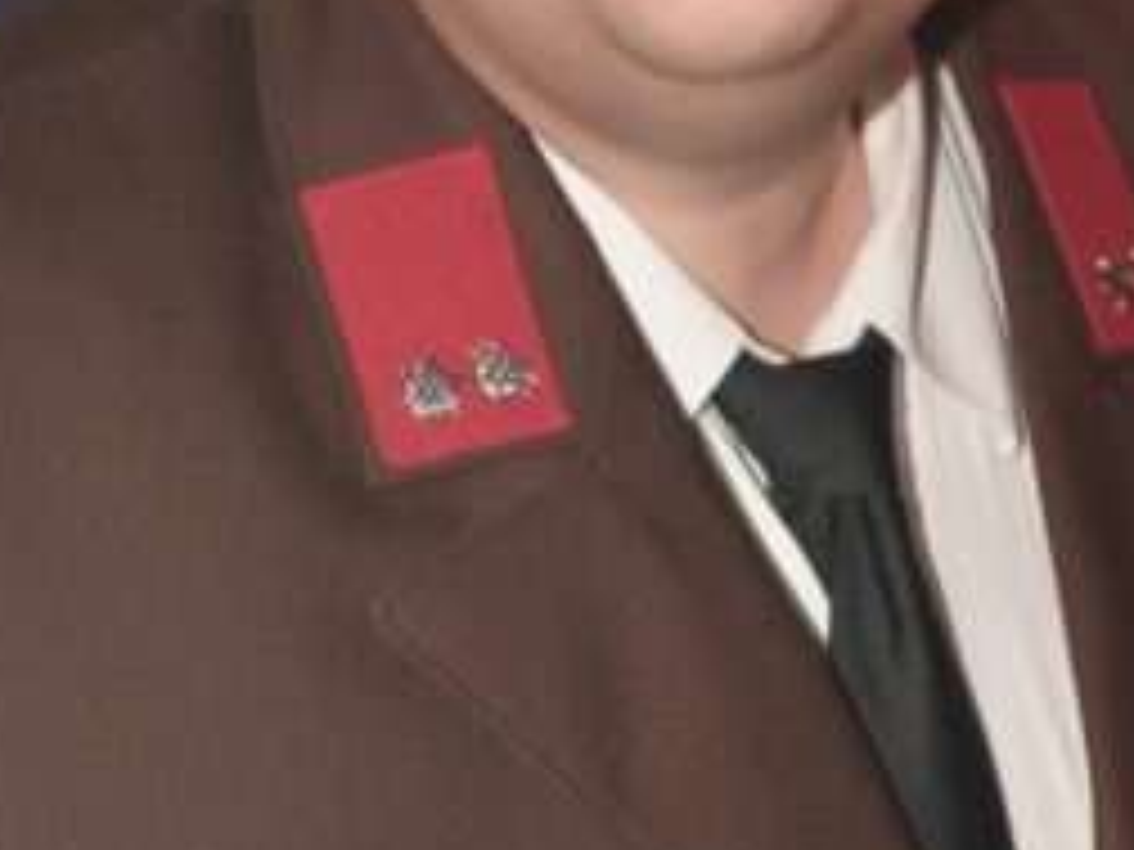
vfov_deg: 8.4
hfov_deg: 11.2
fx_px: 5766
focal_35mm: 176
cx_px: 965
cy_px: 697
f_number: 2.5
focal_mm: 30
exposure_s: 1/30
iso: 640
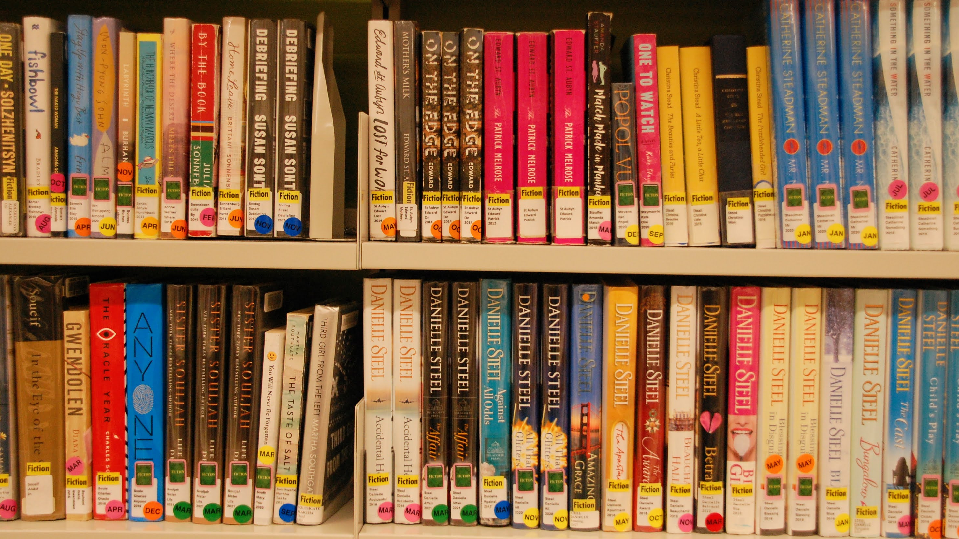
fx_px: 1183
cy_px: 238
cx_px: 487
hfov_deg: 44.1
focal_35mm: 47
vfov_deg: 25.7
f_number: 4.2
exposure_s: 1/60
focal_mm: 29
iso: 1000
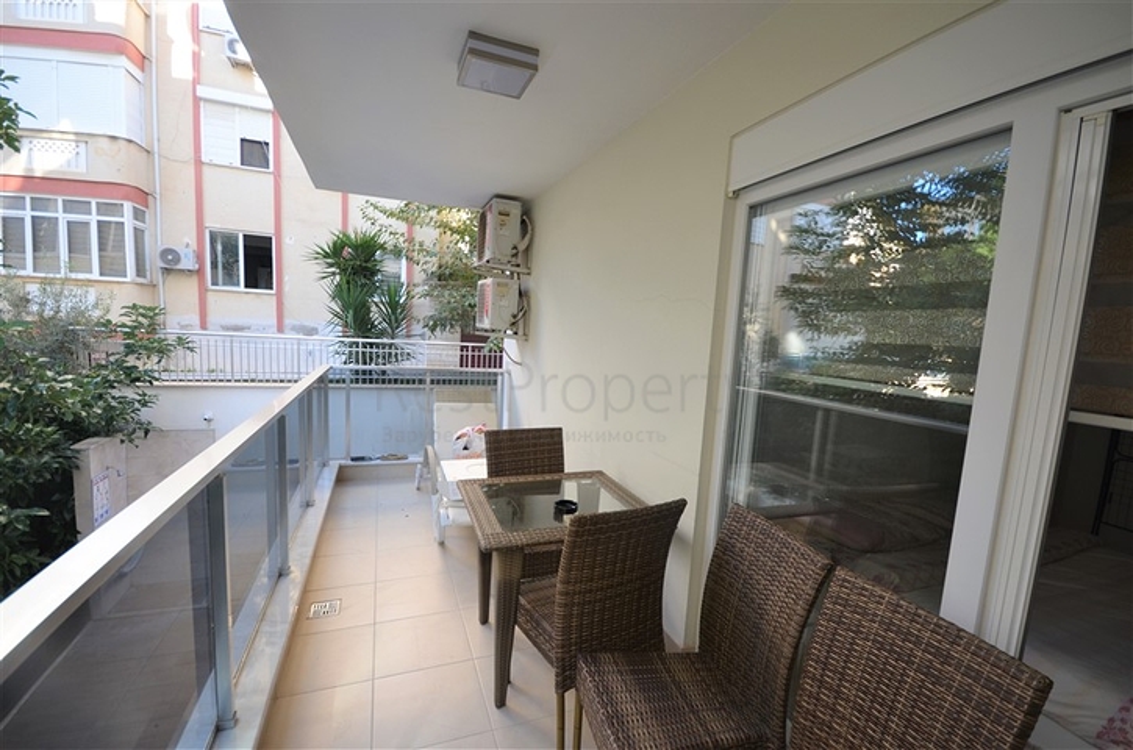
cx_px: 566
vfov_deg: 77.1
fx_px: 471
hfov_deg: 100.5
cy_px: 375
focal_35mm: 15
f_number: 5.6
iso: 400
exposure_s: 1/125
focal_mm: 10
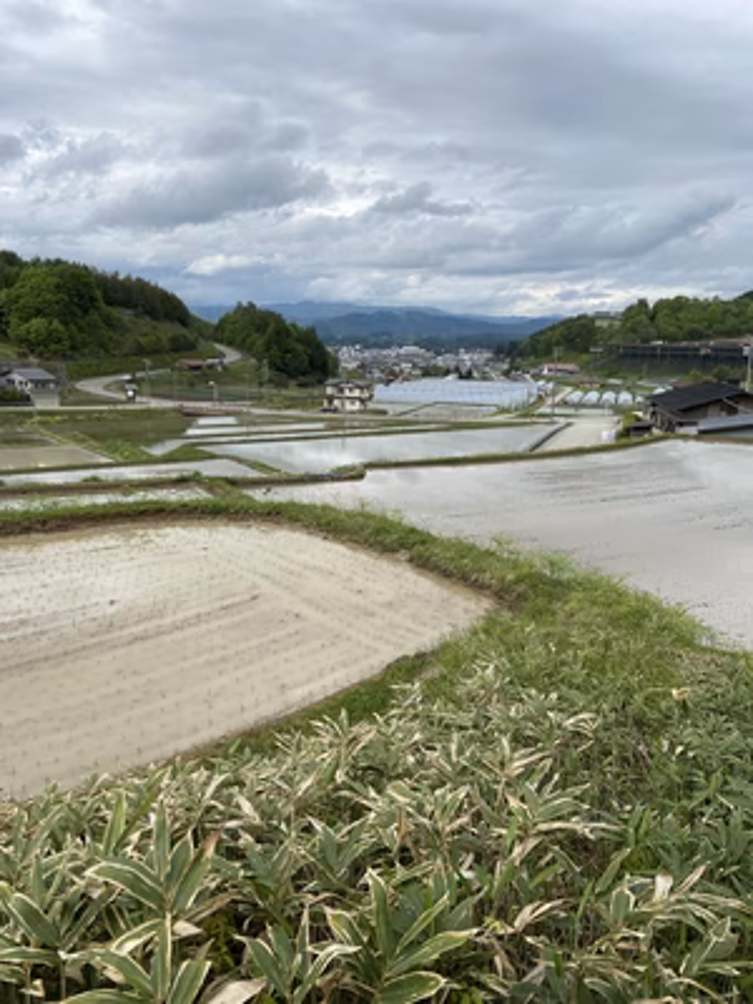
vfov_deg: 67.3
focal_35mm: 26
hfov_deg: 53.1
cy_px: 502
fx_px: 754
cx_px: 376
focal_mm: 4.25
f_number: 1.8
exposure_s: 1/1927
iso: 32
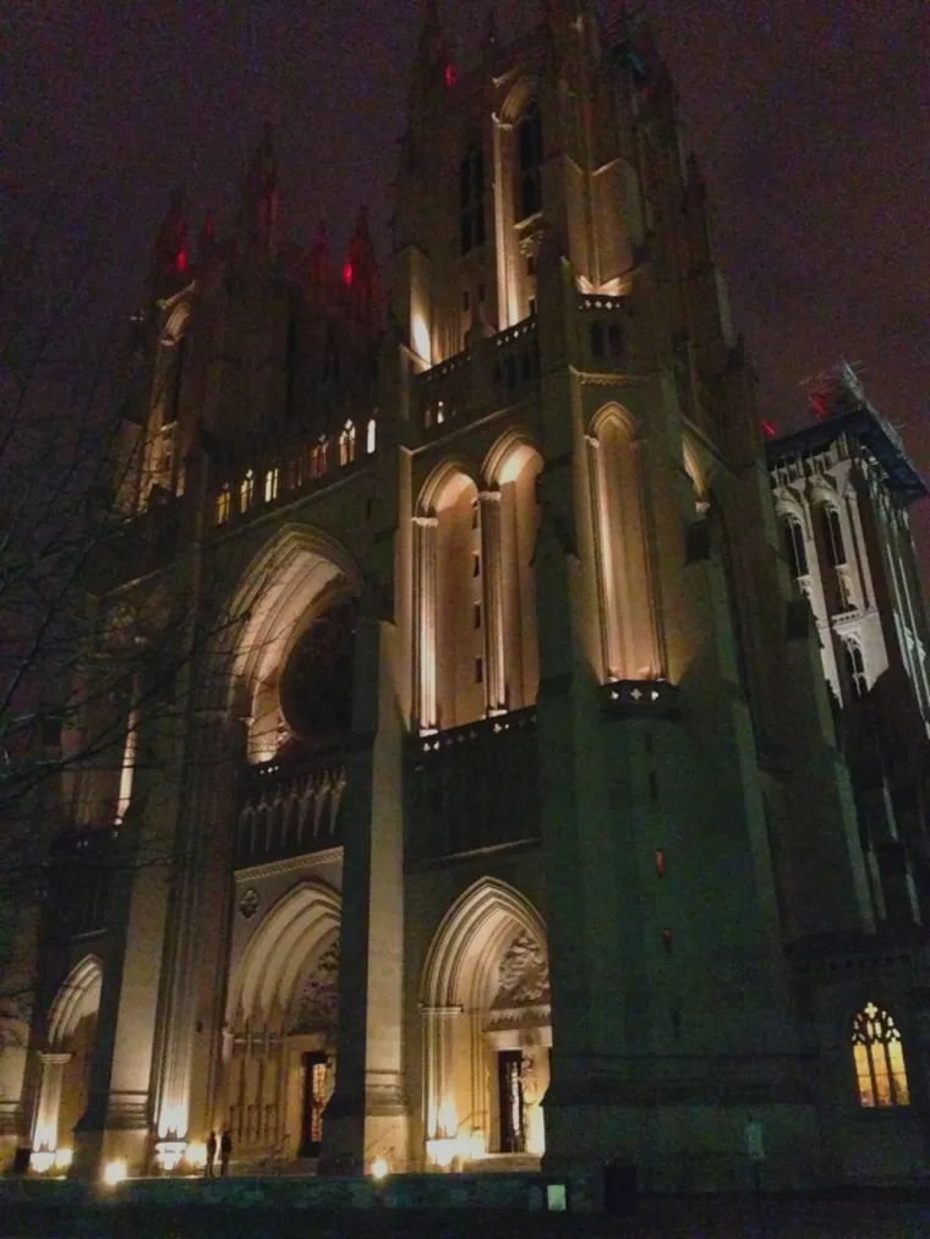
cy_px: 620
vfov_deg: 55.3
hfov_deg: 43.0
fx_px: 1182
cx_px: 465
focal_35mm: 33
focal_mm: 4.13
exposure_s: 1/15
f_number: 2.4
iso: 2500
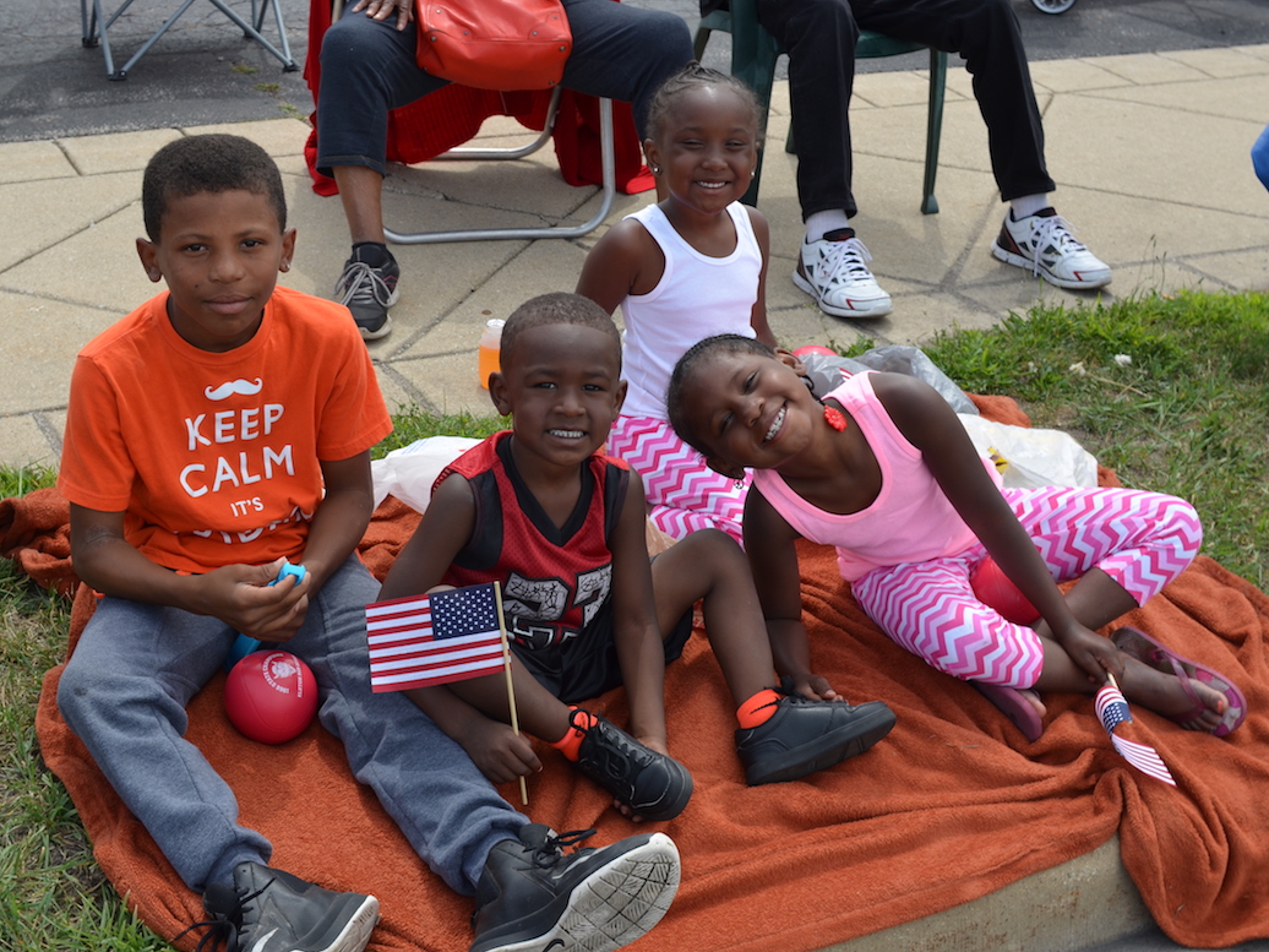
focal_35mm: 50
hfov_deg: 38.2
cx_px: 590
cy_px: 480
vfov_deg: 29.1
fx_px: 1833
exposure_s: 1/250
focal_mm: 30
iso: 110
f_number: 8
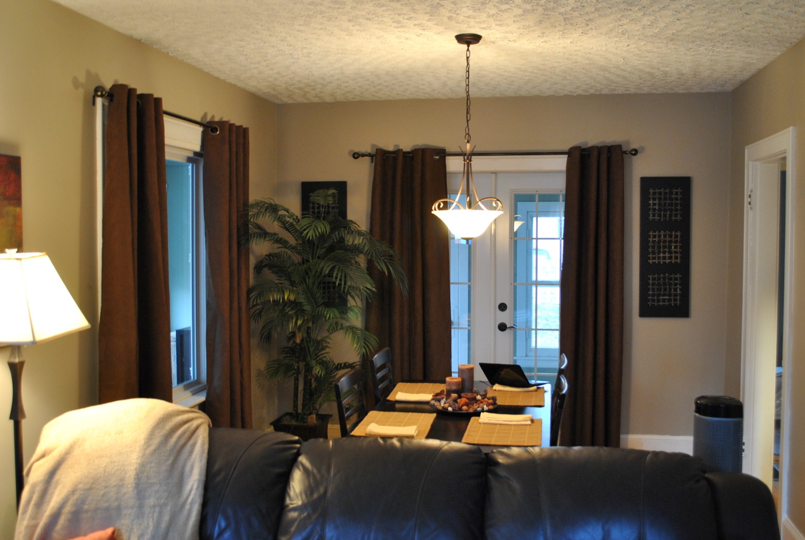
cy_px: 273
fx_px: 829
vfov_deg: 36.1
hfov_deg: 51.8
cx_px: 406
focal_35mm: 37
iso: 400
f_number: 4
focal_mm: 24
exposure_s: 1/8
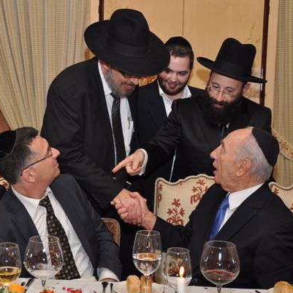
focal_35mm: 65
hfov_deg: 26.4
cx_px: 110
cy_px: 144
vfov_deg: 26.5
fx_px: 622
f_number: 4.2
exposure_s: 1/60
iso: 500
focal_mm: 32
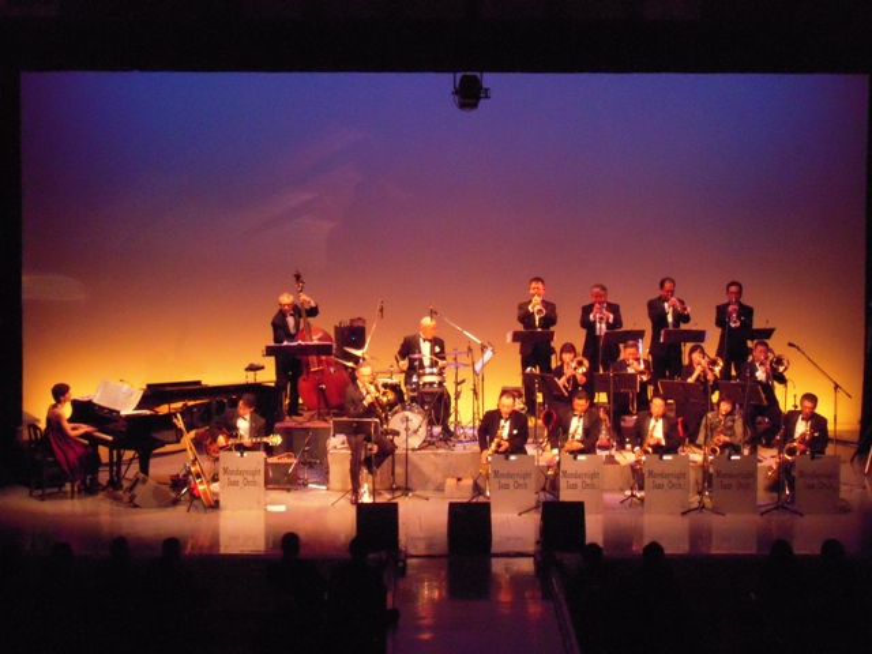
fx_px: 2645
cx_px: 436
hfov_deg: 18.7
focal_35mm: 105
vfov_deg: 14.1
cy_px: 327
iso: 1600
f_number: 5.6
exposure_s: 1/50
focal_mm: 18.8
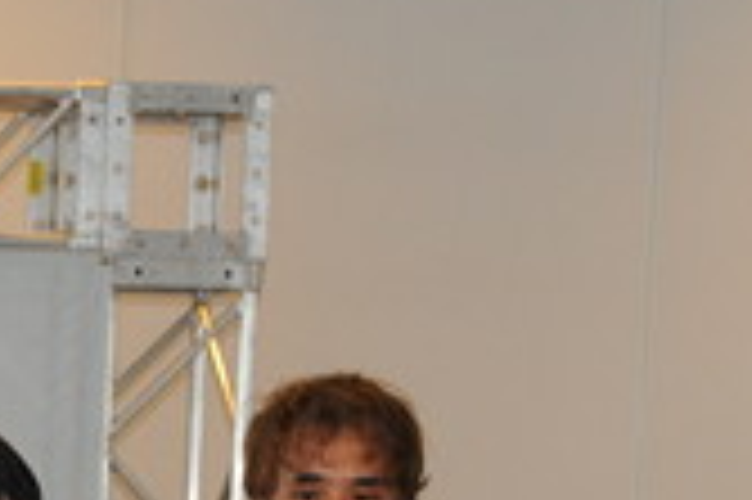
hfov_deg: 7.7
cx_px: -558
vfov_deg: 5.2
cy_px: 1014
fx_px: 5405
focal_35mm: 259
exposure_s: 1/60
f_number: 5.6
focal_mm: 60
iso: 1600
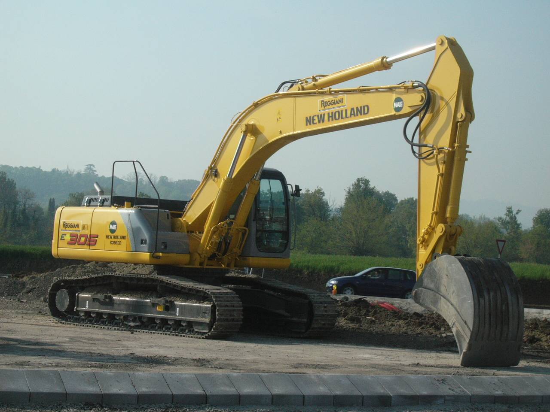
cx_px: 275
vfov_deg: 15.1
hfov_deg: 20.0
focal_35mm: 98
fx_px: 1557
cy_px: 206
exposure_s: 1/100
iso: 100
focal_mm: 16.3
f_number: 13.7
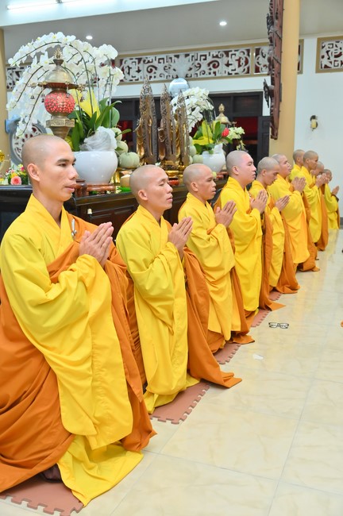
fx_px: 501
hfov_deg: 37.8
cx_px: 172
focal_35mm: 35
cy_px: 258
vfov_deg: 54.5
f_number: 5
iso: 1600
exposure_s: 1/60
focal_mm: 35
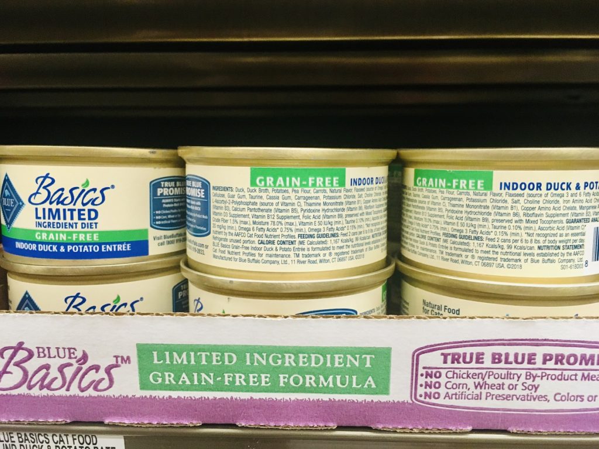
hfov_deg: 61.7
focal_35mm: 29
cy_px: 224
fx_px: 502
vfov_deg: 48.2
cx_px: 300
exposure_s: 1/30
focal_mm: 4.15
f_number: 2.2
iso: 160
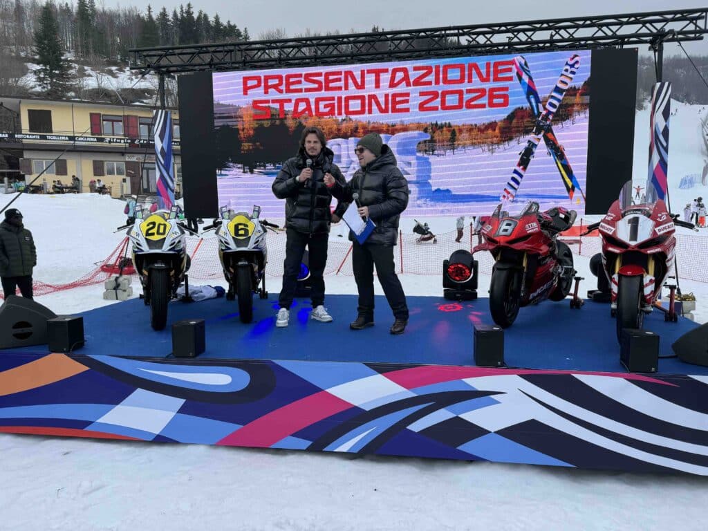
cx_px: 354
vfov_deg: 56.8
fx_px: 491
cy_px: 266
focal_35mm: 24
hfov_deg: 71.6
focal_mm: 6.76
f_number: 1.78
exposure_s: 1/1767
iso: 80
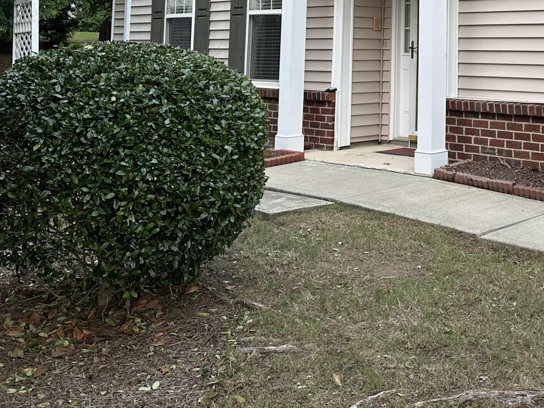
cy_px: -22
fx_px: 801
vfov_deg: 26.6
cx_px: 500
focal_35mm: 51
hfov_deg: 35.1
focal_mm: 6.86
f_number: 1.78
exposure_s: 1/685
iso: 80
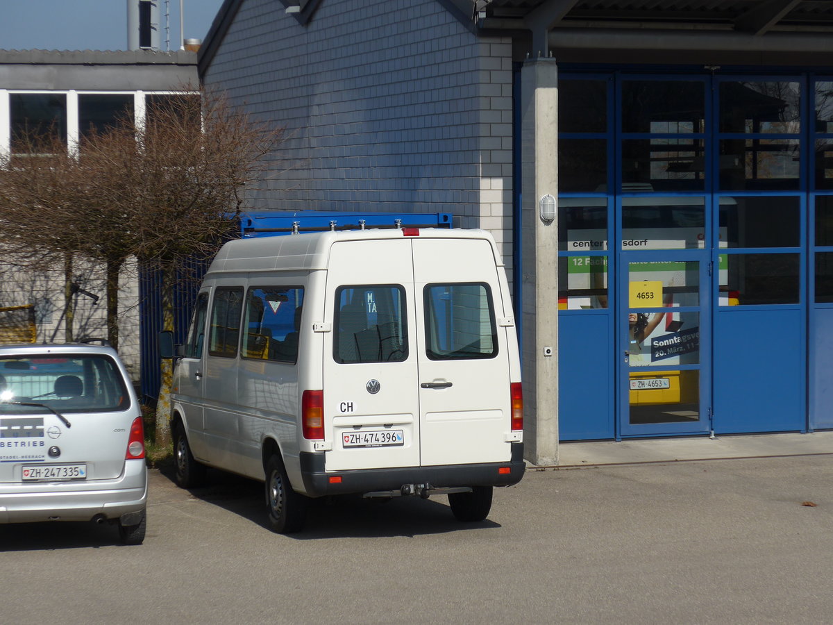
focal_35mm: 97
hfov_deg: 20.2
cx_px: 416
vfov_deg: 15.2
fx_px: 2334
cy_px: 312
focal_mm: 19.2
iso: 80
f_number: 4.7
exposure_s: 1/1000
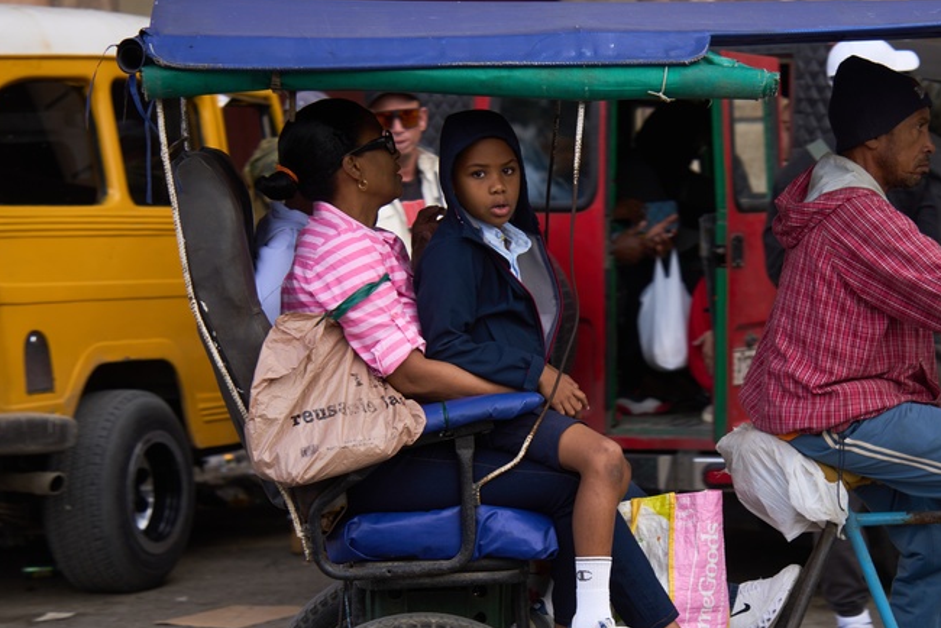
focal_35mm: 126
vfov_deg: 10.9
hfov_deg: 16.2
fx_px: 3295
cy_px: 419
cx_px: 704
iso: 100
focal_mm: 80
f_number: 4.5
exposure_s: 1/400
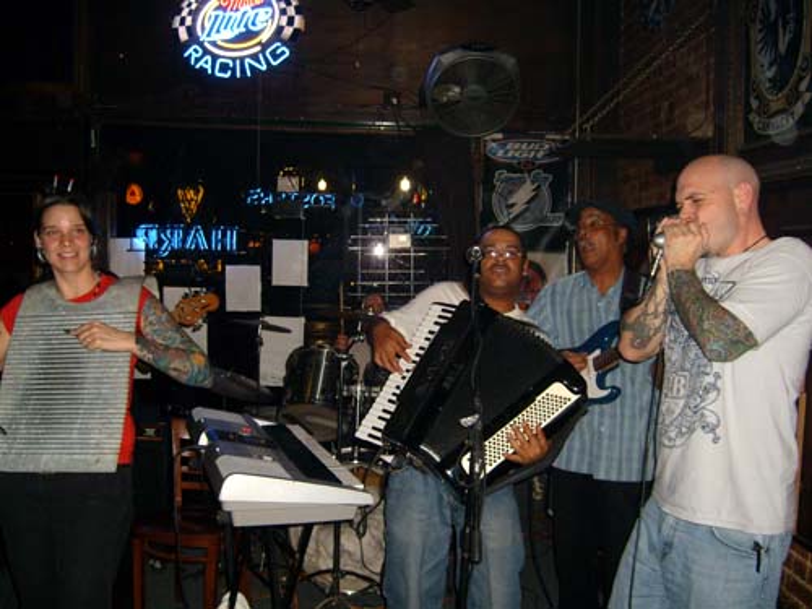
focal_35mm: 35
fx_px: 821
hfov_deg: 52.6
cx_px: 406
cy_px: 304
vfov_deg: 40.7
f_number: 2.8
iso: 100
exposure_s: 1/45
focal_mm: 5.8
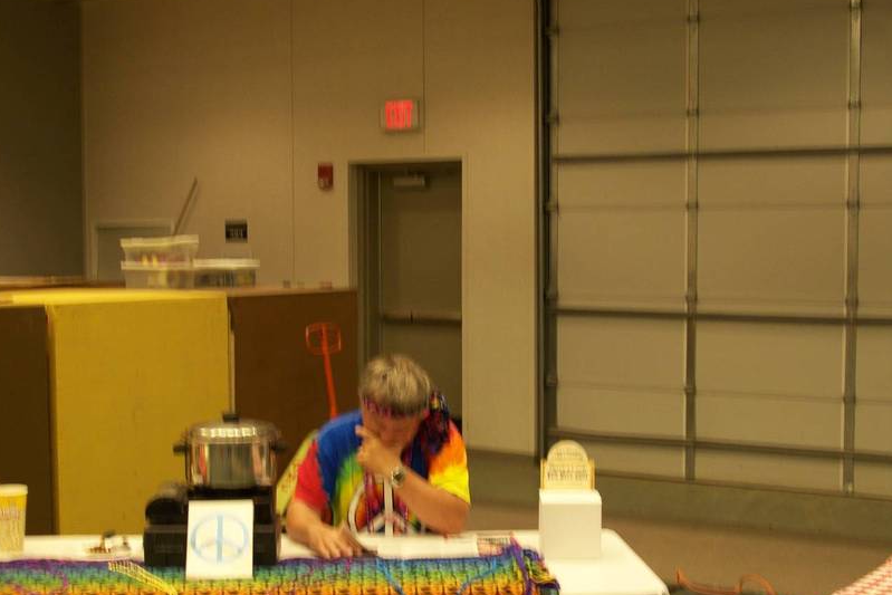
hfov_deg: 33.9
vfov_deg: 23.0
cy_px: 323
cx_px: 444
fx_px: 1462
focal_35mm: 59
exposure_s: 1/15.6
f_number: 3.4
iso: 80
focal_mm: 9.4
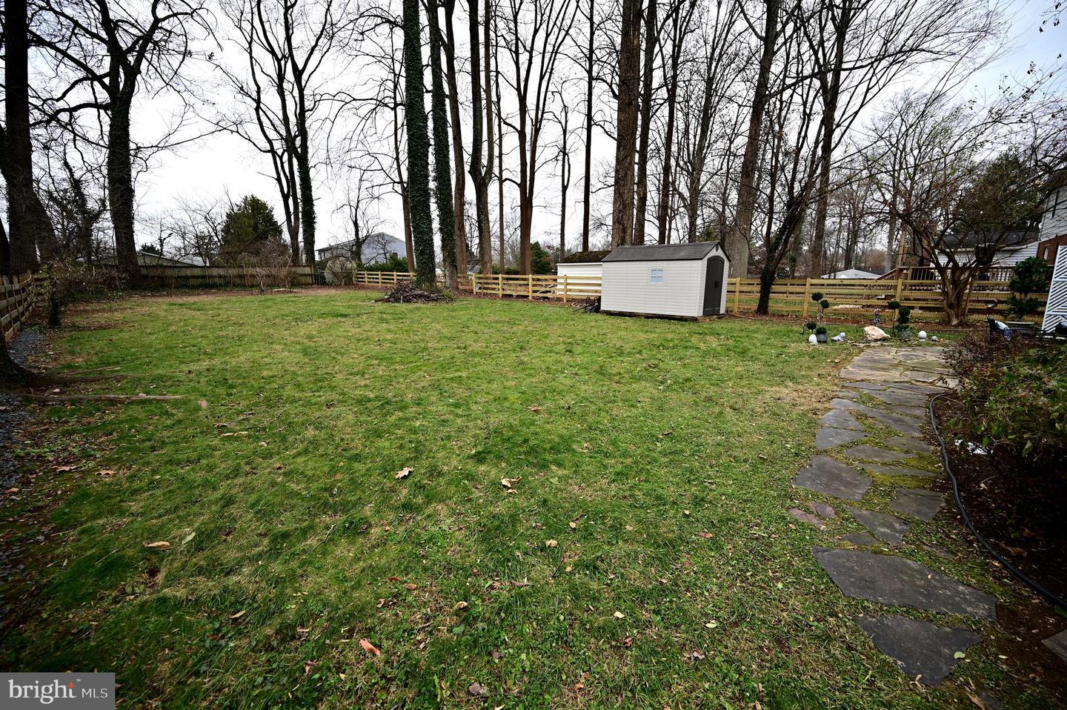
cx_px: 534
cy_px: 355
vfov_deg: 81.1
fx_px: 415
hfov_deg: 104.3
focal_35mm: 14
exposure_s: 1/100
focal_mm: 14
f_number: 4
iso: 100
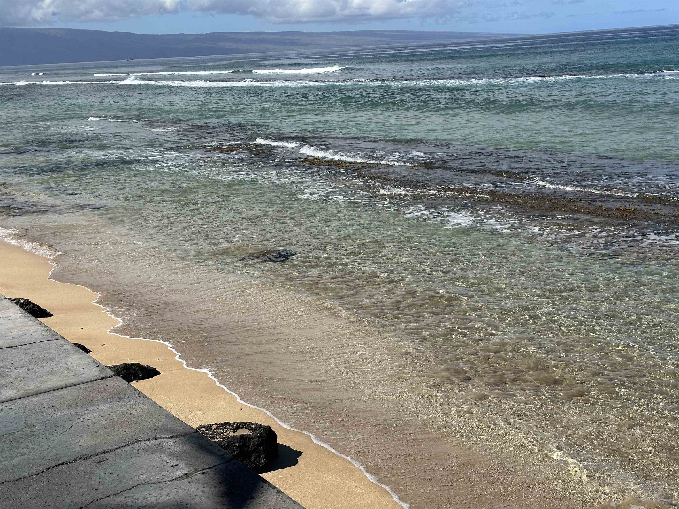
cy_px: 254
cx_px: 340
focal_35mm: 48
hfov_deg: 39.7
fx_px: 942
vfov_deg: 30.3
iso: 64
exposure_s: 1/5556
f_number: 1.78
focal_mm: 6.86
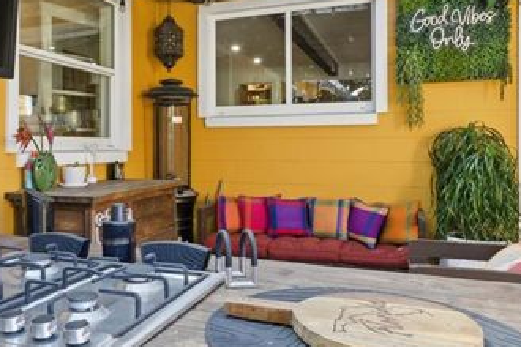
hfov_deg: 57.6
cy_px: 150
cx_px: 179
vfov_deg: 41.0
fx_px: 463
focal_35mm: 32
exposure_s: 1/30
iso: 160
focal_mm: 10
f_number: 9
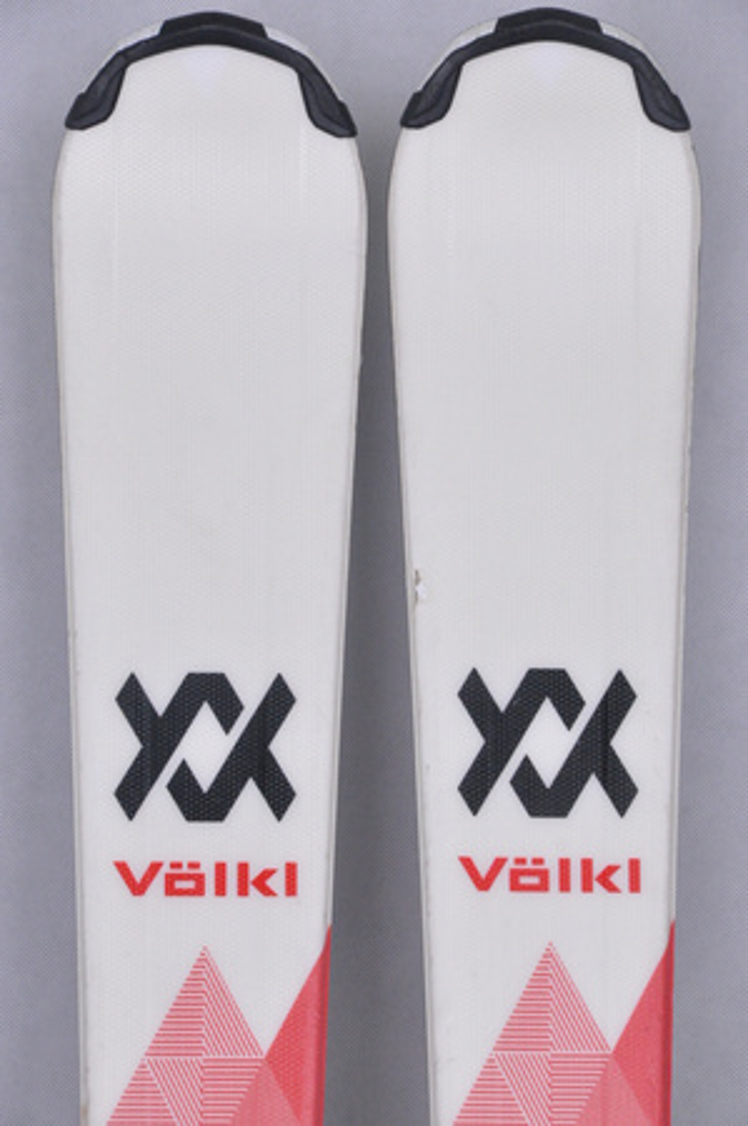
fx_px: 4920
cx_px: 374
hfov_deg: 8.7
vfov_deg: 13.1
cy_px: 563
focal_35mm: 158
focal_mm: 105
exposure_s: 1/125
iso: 3200
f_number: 9.5
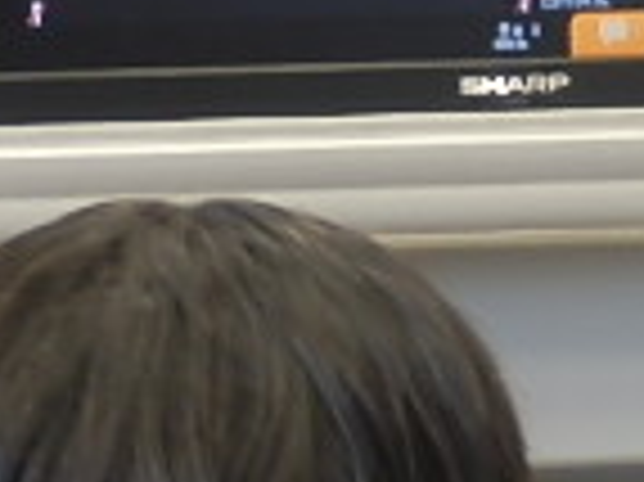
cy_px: -167
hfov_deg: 3.6
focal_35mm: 550
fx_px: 10224
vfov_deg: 2.7
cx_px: 824
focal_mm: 21.8
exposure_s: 1/10
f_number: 5.5
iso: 200
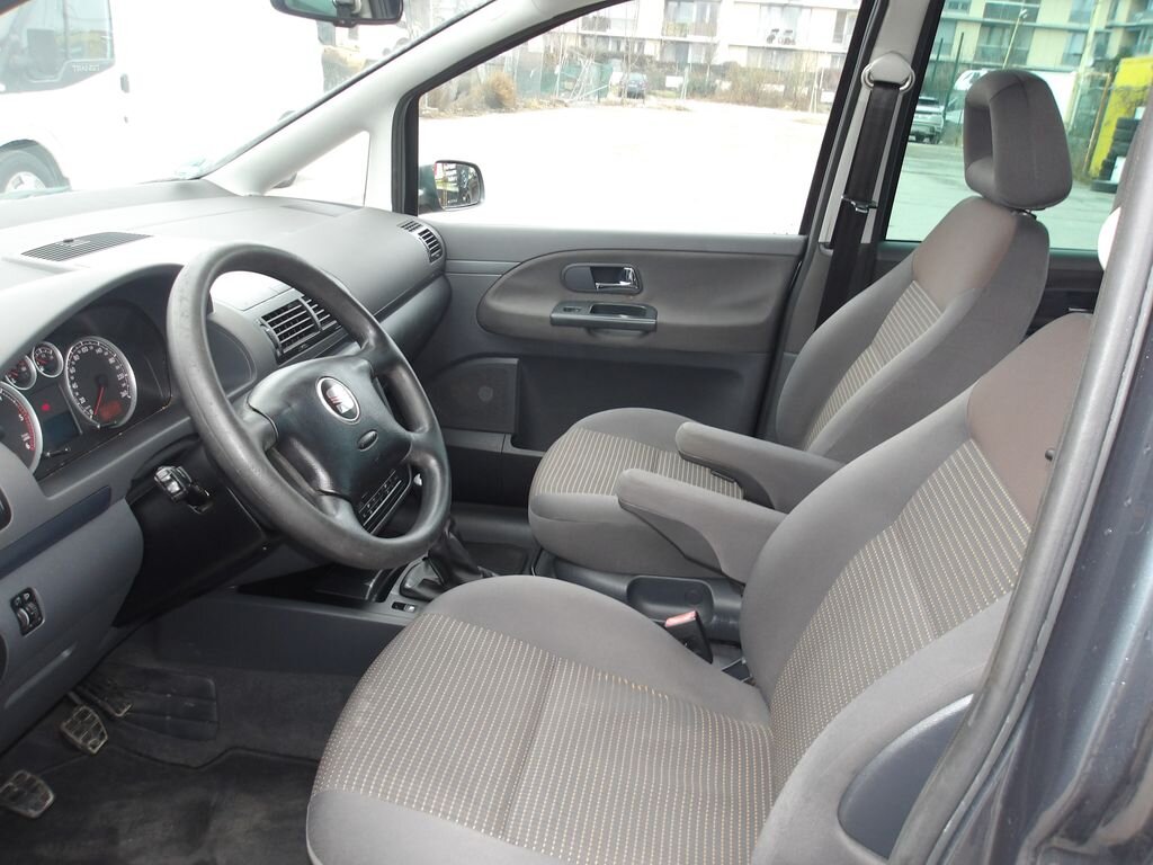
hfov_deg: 65.3
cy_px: 432
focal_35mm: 27
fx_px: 899
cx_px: 576
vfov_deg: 51.4
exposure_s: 1/30
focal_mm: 4.9
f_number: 3
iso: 143
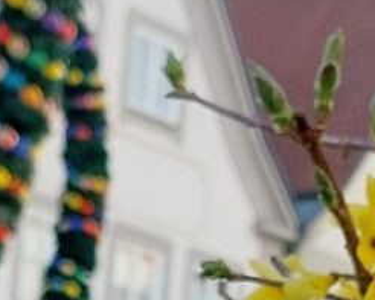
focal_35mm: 203
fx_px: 2254
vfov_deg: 6.8
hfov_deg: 9.4
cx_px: -3
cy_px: 934
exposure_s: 1/239
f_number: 1.8
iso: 25
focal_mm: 5.23
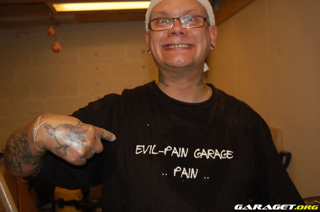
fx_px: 399
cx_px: 160
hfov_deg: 43.7
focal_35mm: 45
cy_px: 106
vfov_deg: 29.7
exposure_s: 1/60
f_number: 4.2
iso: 400
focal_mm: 30
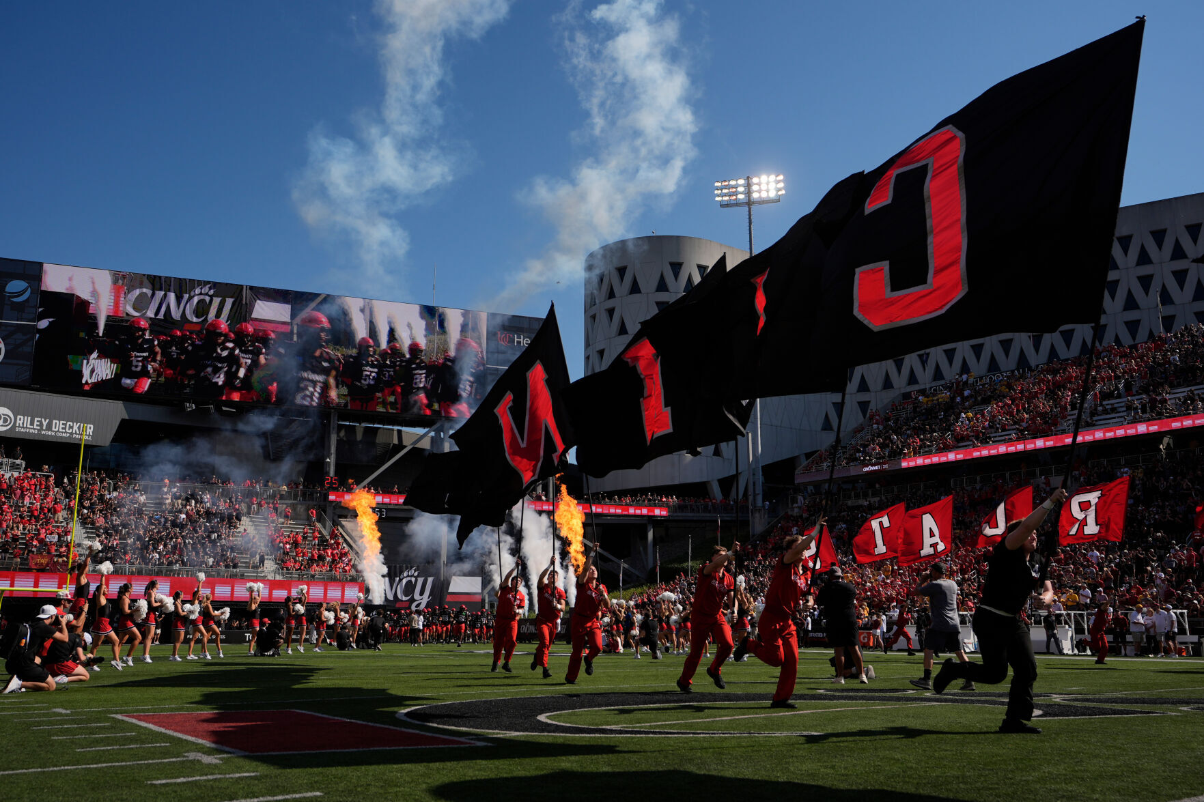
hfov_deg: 61.9
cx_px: 602
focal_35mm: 30
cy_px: 401
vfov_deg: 43.6
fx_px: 1003
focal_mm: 30
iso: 250
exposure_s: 1/5000
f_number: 4
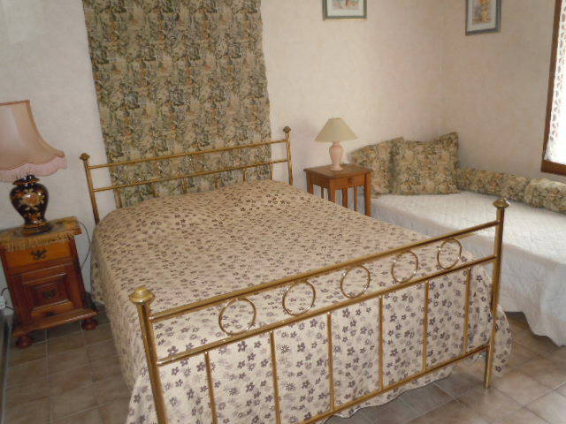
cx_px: 283
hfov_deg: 63.4
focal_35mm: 28
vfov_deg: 49.7
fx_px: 458
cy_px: 212
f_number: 3.7
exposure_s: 1/25
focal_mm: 5
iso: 320
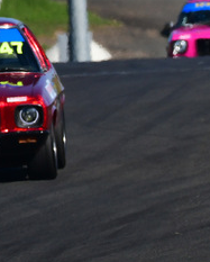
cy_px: 225
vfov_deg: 1.0
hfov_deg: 0.8
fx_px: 15717
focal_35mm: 2027
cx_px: 317
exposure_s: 1/640
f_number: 13
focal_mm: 420
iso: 400
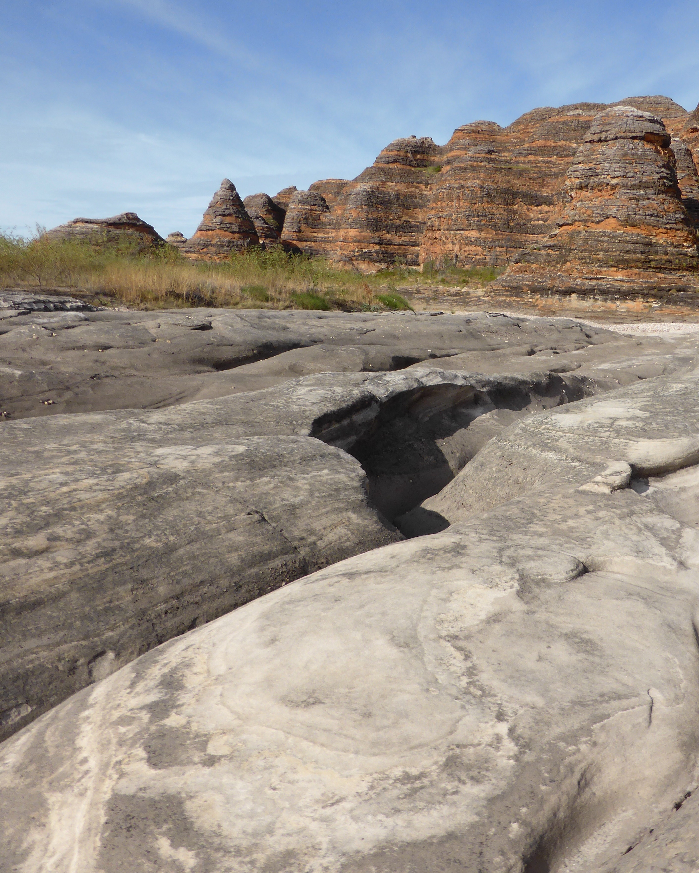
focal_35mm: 34
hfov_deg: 42.0
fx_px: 879
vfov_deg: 52.8
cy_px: 421
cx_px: 528
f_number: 3.3
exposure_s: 1/1600
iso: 100
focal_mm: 4.3
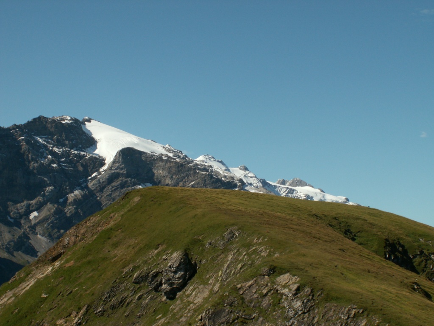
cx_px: 217
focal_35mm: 77
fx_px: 965
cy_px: 163
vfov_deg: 19.1
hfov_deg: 25.3
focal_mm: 12.91
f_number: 8
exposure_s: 1/200
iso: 50
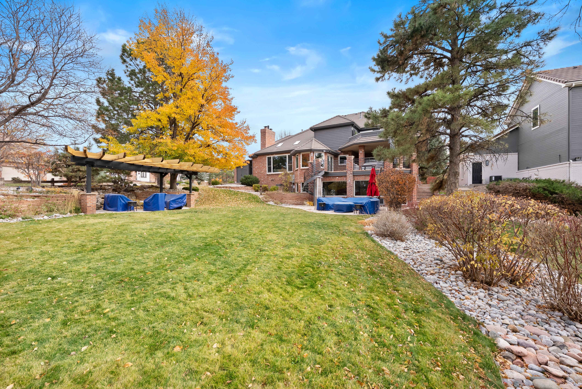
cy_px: 194
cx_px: 291
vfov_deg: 77.4
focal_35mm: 15
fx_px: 243
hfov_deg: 100.4
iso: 640
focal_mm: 15
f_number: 8
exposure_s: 1/125
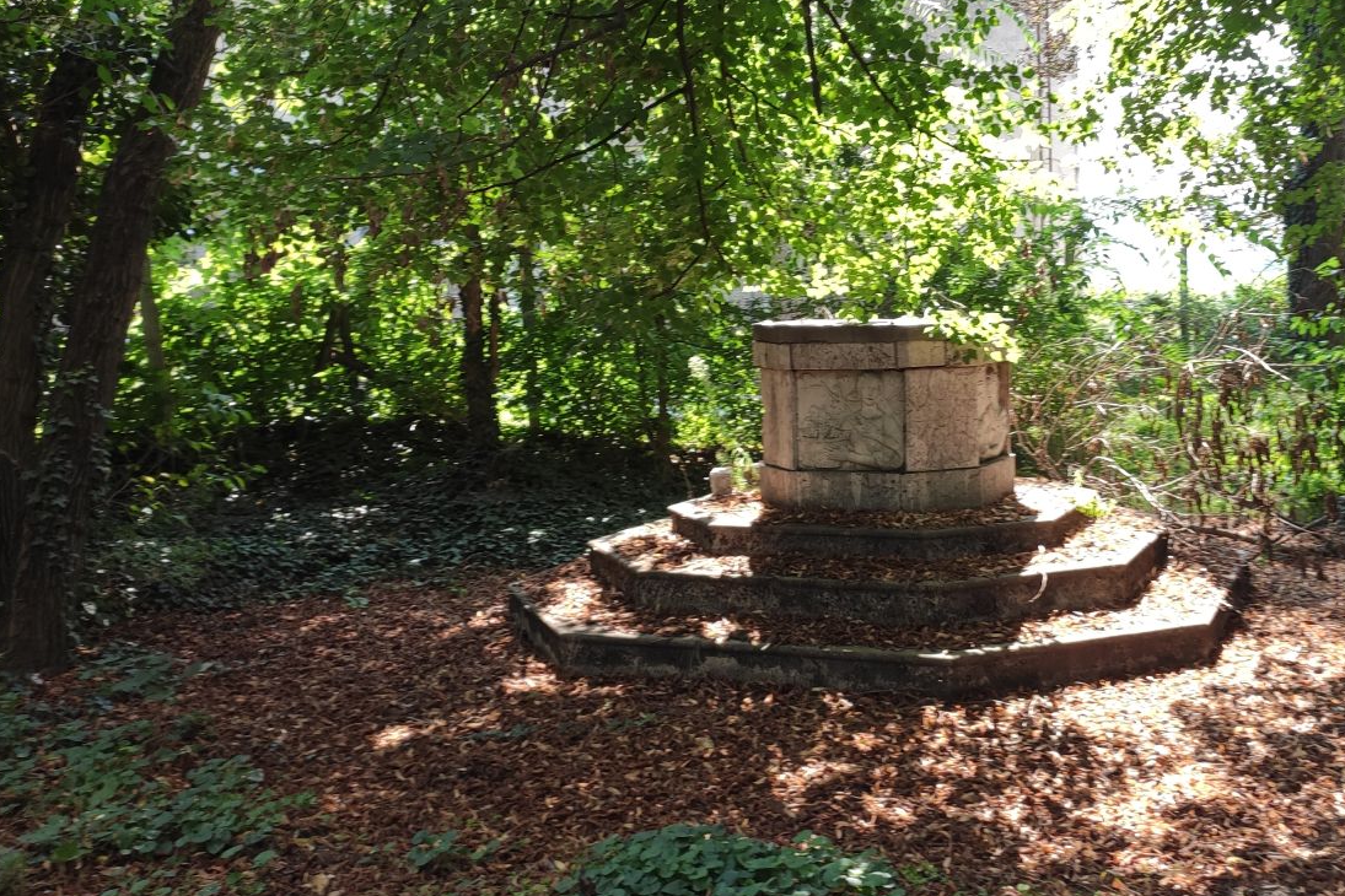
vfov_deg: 35.0
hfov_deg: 49.4
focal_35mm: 38
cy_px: 392
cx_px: 938
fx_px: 1420
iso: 112
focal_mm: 4.74
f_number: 1.79
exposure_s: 1/100
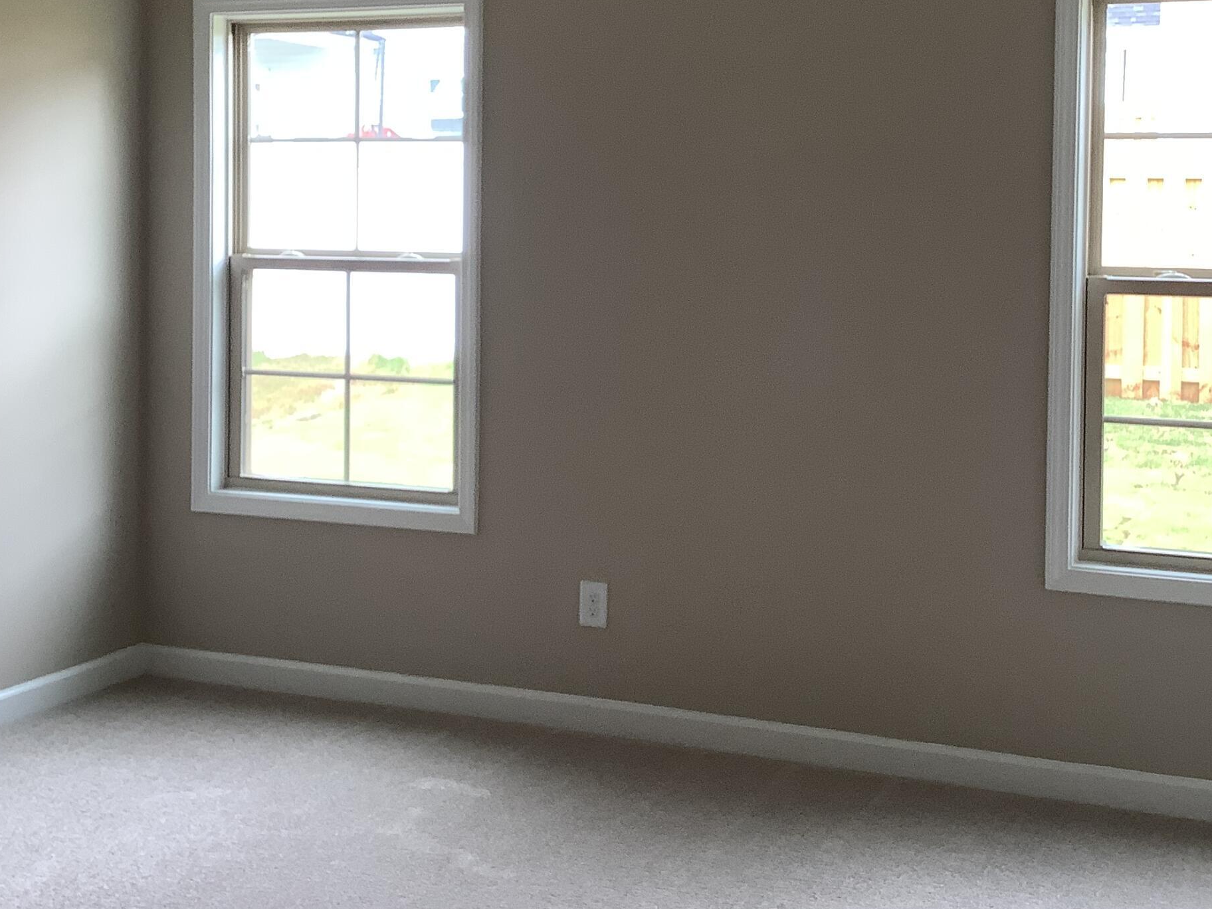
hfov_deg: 37.5
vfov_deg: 28.3
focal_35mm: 51
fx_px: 1786
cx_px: 627
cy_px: 284
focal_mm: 3.3
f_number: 2.4
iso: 50
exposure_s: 1/50
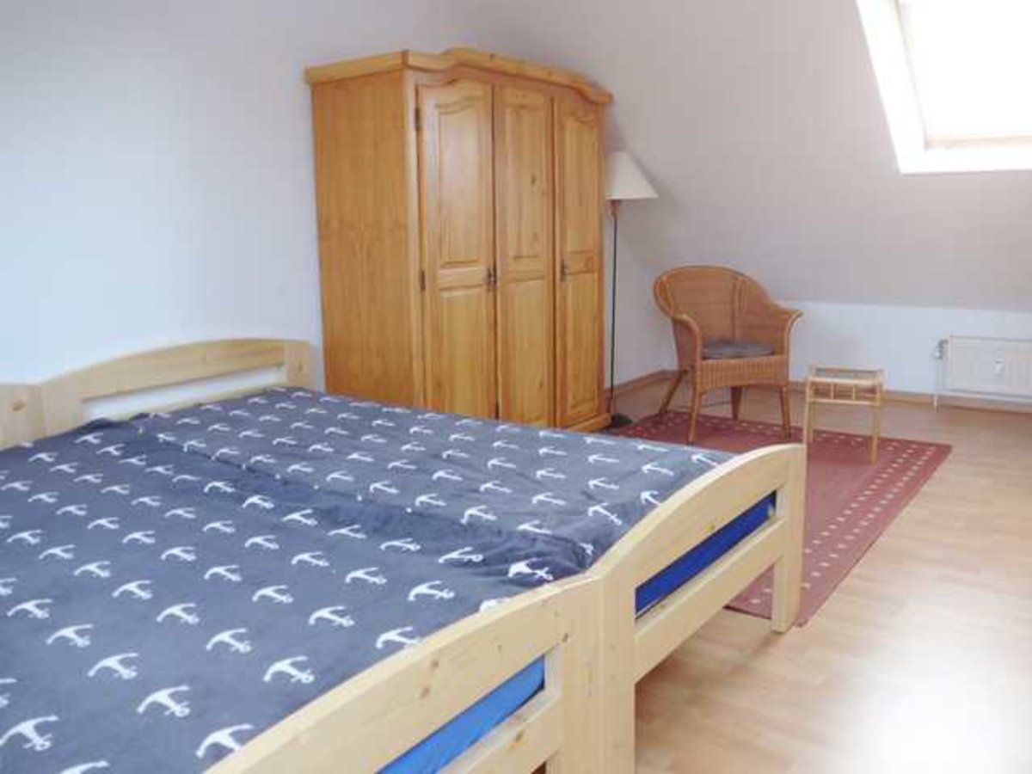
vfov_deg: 48.2
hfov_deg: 61.7
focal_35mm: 29
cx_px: 516
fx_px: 865
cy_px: 387
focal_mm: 6
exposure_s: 1/60
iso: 250
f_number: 2
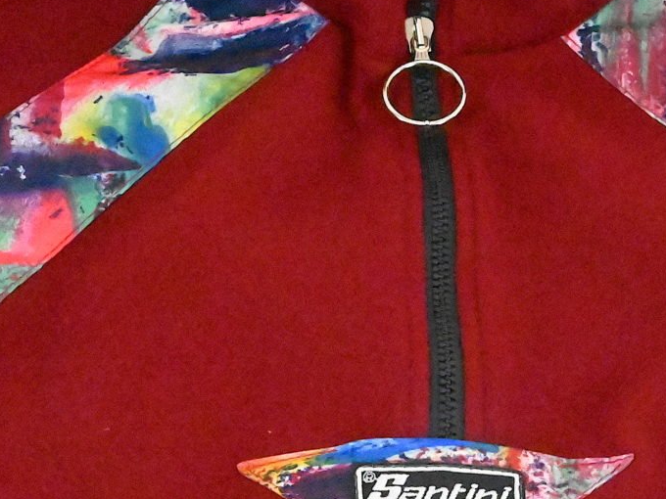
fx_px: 3656
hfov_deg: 10.4
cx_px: 451
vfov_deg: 7.8
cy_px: 282
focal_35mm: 190
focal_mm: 70
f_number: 20
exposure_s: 1/640
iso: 51200
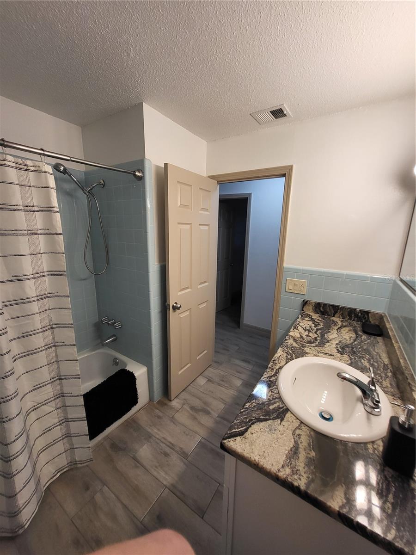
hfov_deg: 89.9
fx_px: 208
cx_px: 208
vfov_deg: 106.2
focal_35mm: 13
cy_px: 278
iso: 125
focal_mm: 1.74
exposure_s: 1/60
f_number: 2.2
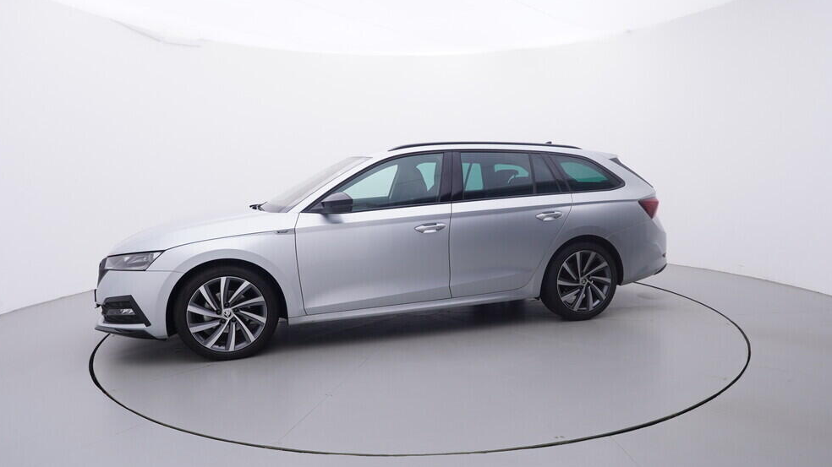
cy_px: 238
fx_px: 541
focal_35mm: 25
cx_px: 420
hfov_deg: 75.1
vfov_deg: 46.7
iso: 200
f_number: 5
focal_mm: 15
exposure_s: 1/80
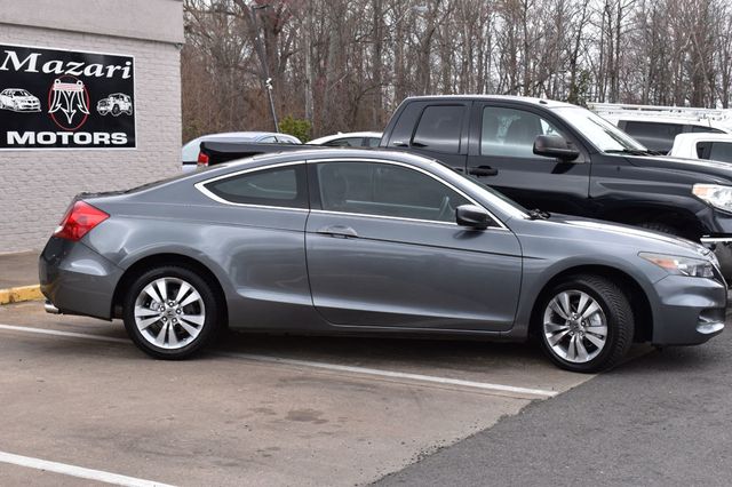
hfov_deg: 35.1
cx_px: 366
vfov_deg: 23.8
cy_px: 244
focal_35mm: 57
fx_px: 1158
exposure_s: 1/200
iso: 400
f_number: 10
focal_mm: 38
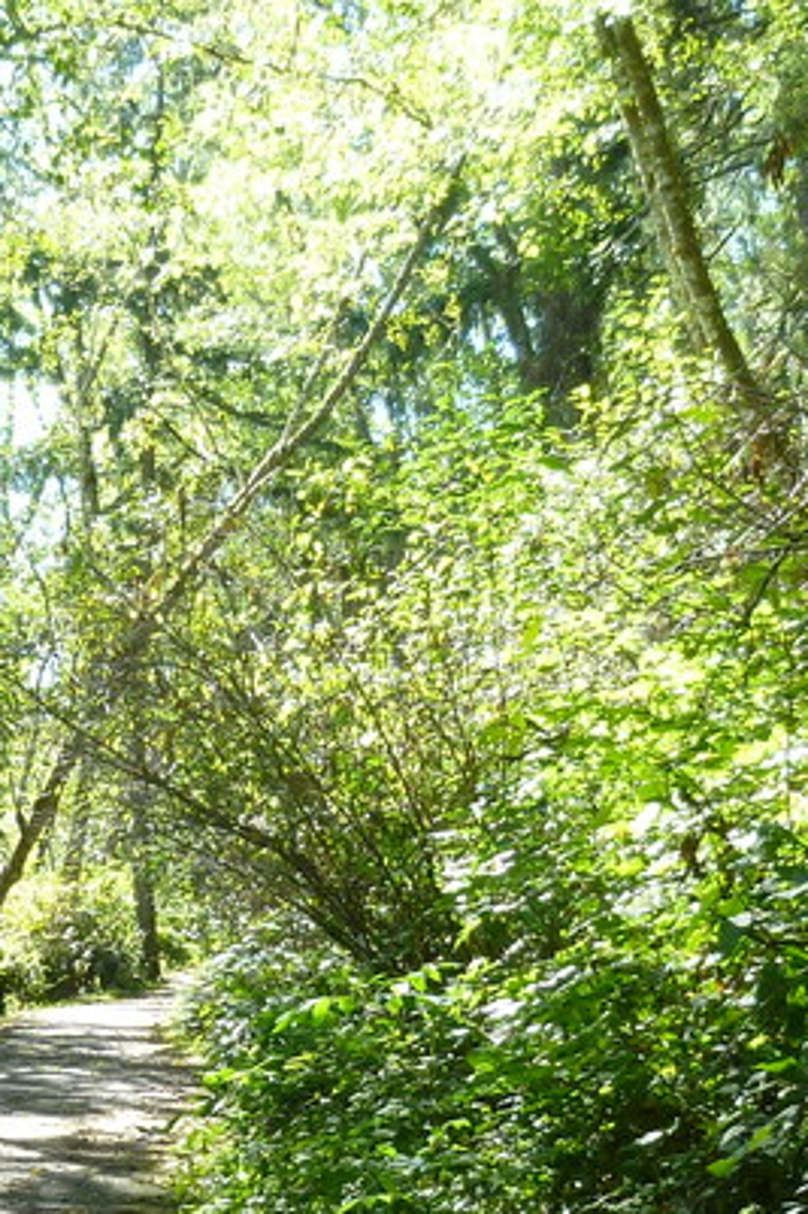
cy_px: 757
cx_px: 30
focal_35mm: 83
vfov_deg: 24.4
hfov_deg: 16.2
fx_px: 2797
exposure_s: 1/50
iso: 80
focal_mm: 4.5
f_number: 3.3
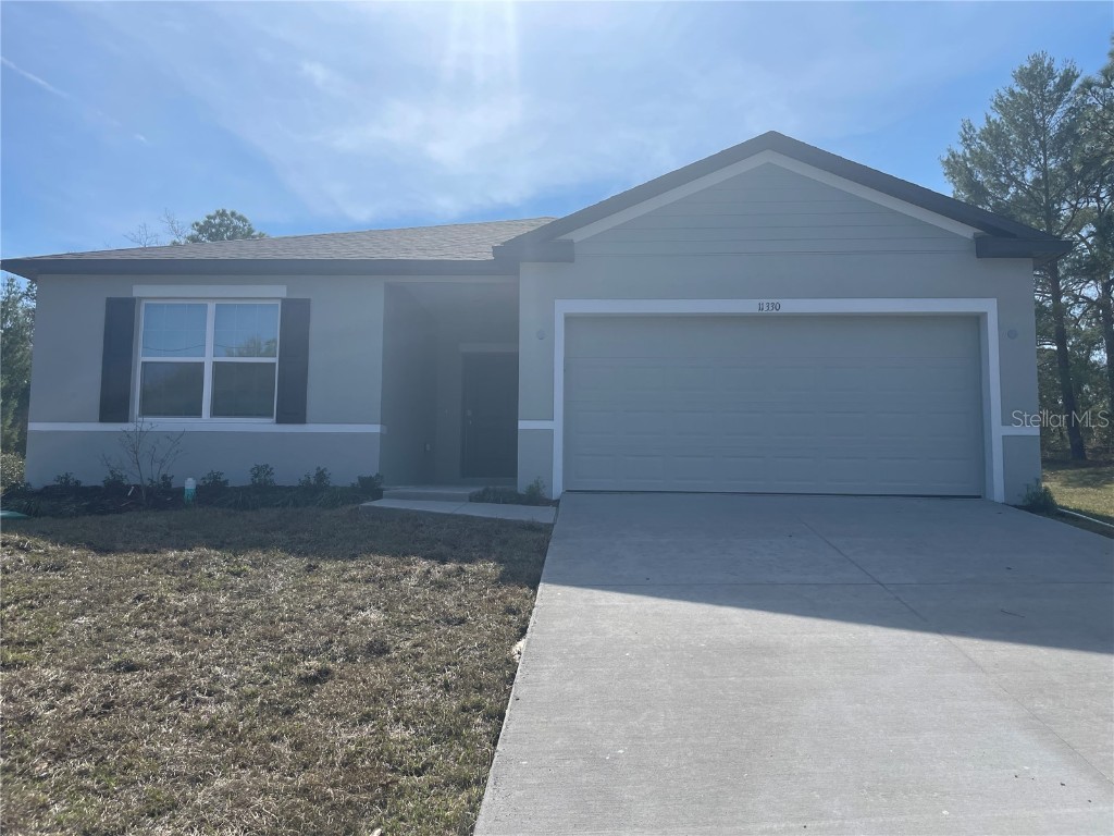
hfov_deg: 67.3
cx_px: 557
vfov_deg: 53.1
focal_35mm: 26
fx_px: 837
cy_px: 418
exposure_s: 1/5814
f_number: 1.6
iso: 32
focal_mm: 4.2
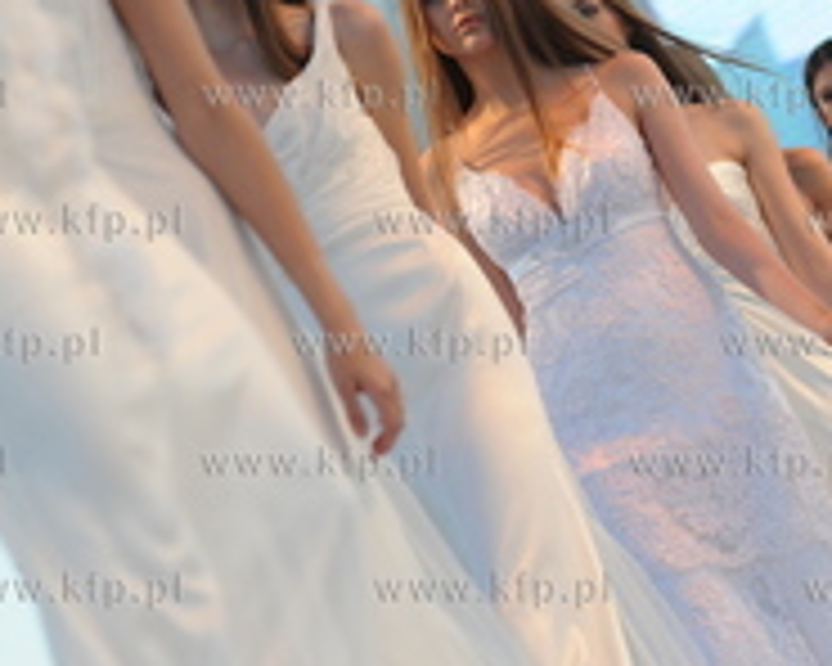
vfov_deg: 6.1
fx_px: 6254
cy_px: 279
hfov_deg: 7.6
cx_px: 652
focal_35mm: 254
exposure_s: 1/800
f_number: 4
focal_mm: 125
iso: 400
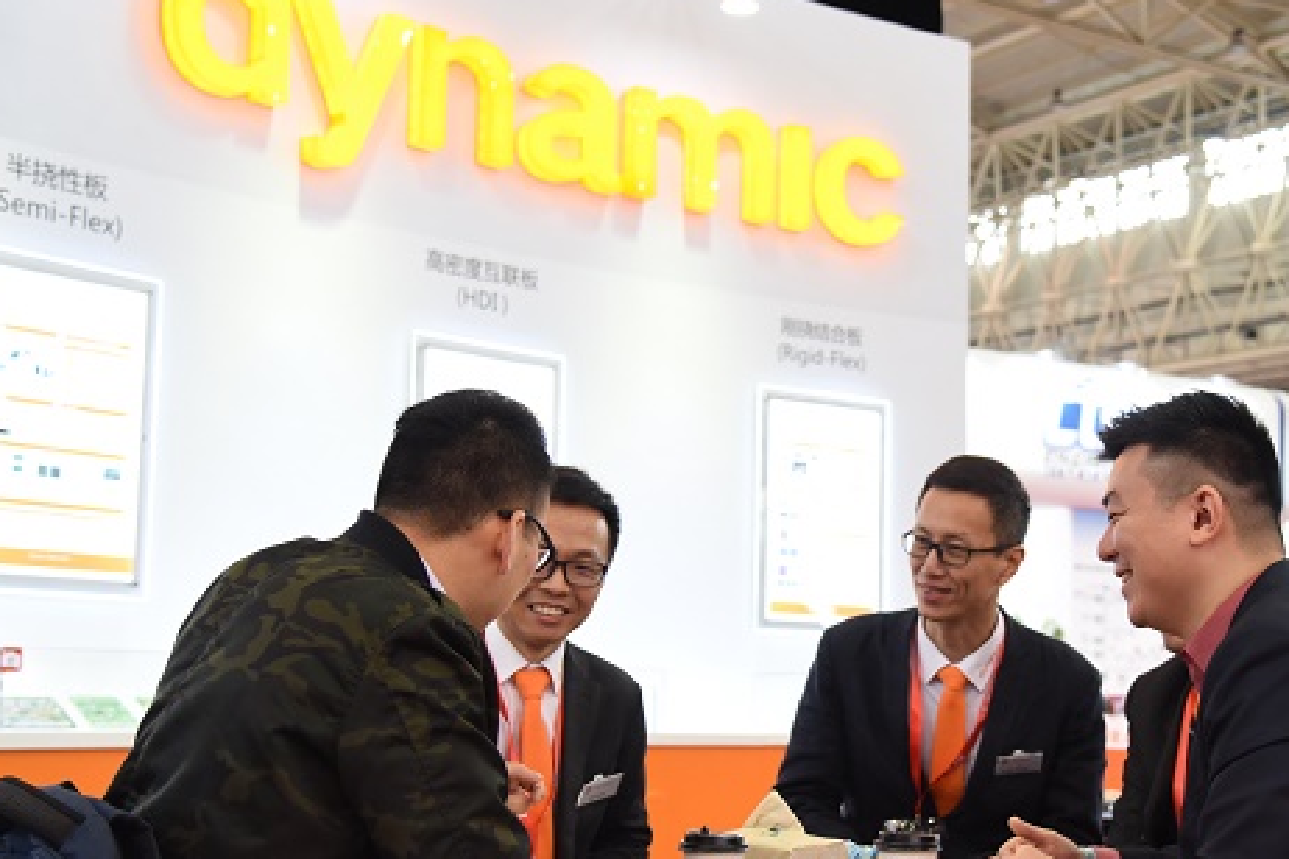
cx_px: 845
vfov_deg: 22.6
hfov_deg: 33.1
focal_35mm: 60
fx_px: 2148
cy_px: 515
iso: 2000
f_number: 4
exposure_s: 1/160
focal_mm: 38
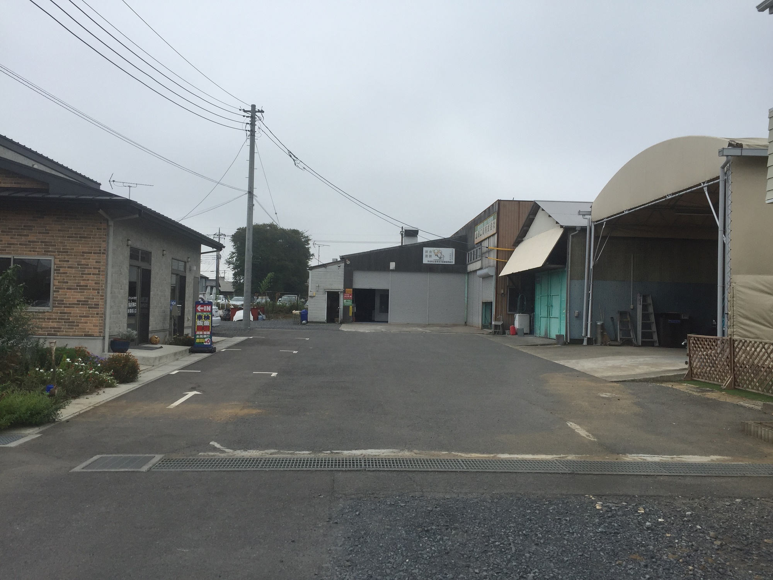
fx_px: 648
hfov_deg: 61.7
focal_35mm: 29
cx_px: 386
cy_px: 290
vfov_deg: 48.2
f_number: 2.2
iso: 32
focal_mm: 4.15
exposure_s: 1/628
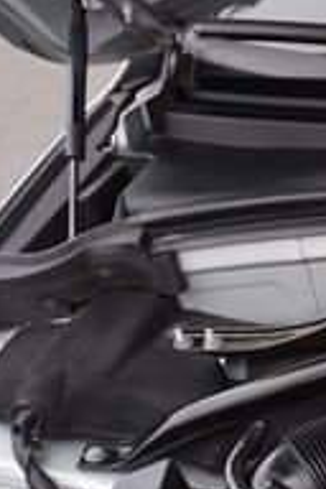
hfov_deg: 13.6
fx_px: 1087
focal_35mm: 80
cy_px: 535
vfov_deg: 23.8
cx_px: 723
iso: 100
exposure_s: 1/60
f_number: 4.5
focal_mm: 16
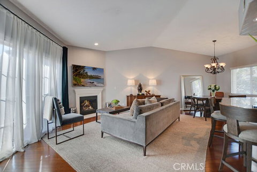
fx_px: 107
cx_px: 128
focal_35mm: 15
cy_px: 86
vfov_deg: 77.3
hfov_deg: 100.4
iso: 400
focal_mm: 10
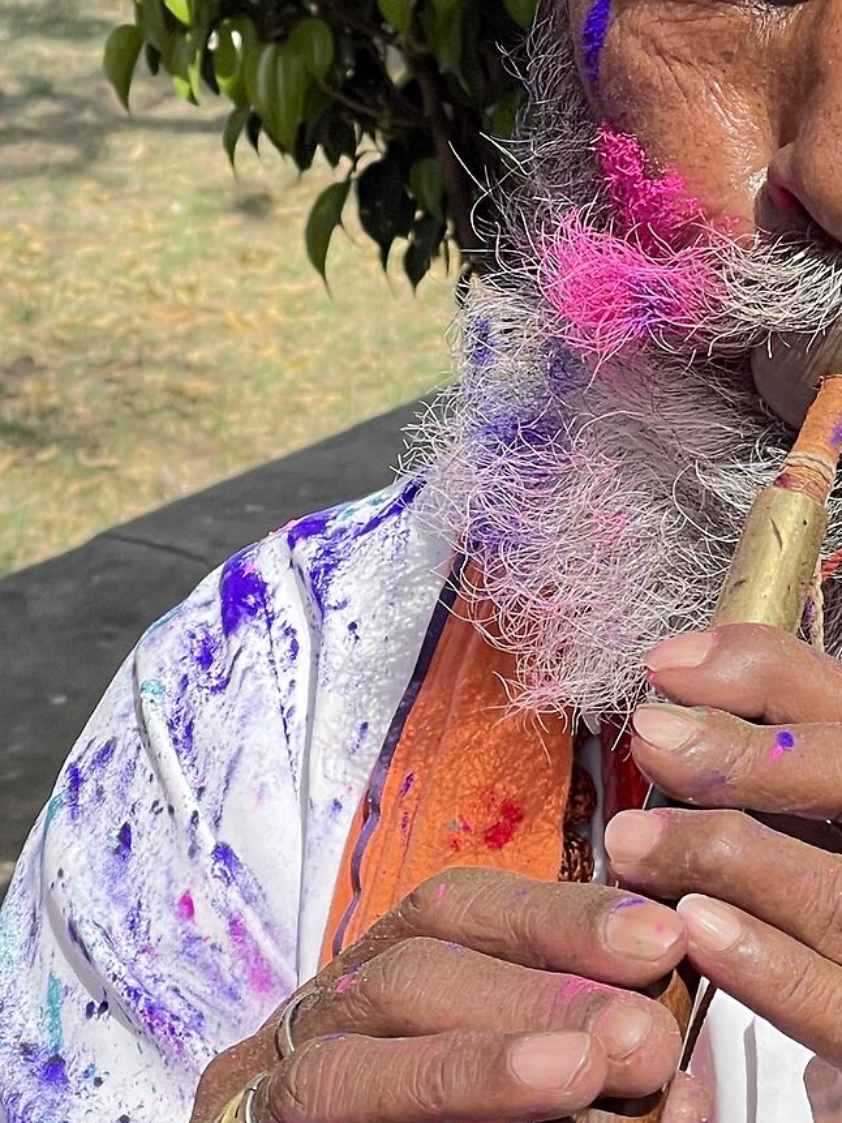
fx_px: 4701
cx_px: 976
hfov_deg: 10.1
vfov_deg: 13.6
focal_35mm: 145
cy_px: 484
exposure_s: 1/1199
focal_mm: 6
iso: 25
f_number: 2
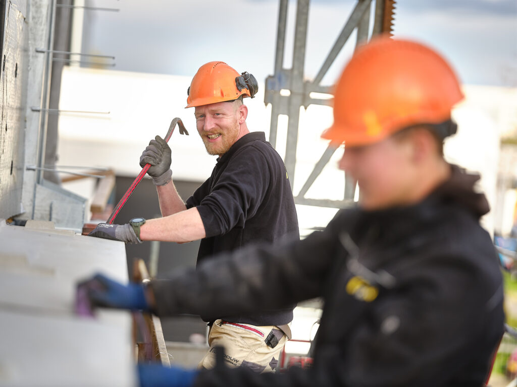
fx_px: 1299
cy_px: 194
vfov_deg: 17.0
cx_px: 258
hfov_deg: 22.5
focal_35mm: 87
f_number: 2.2
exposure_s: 1/1600
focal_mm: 110
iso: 320
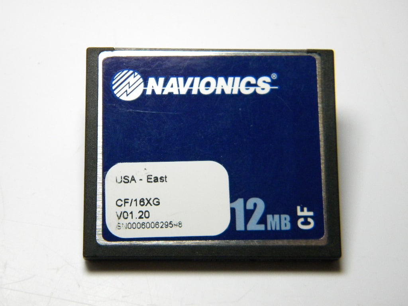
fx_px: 978
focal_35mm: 83
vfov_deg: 17.8
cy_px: 153
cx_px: 204
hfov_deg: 23.6
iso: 400
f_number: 4.5
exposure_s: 1/540
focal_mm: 15.1
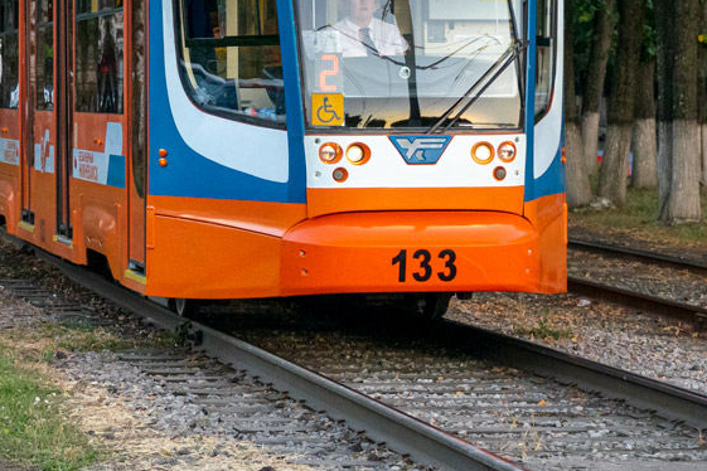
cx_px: 311
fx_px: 3044
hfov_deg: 13.2
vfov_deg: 8.7
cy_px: -111
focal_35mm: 155
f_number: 5.6
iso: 640
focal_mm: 40
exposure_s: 1/500
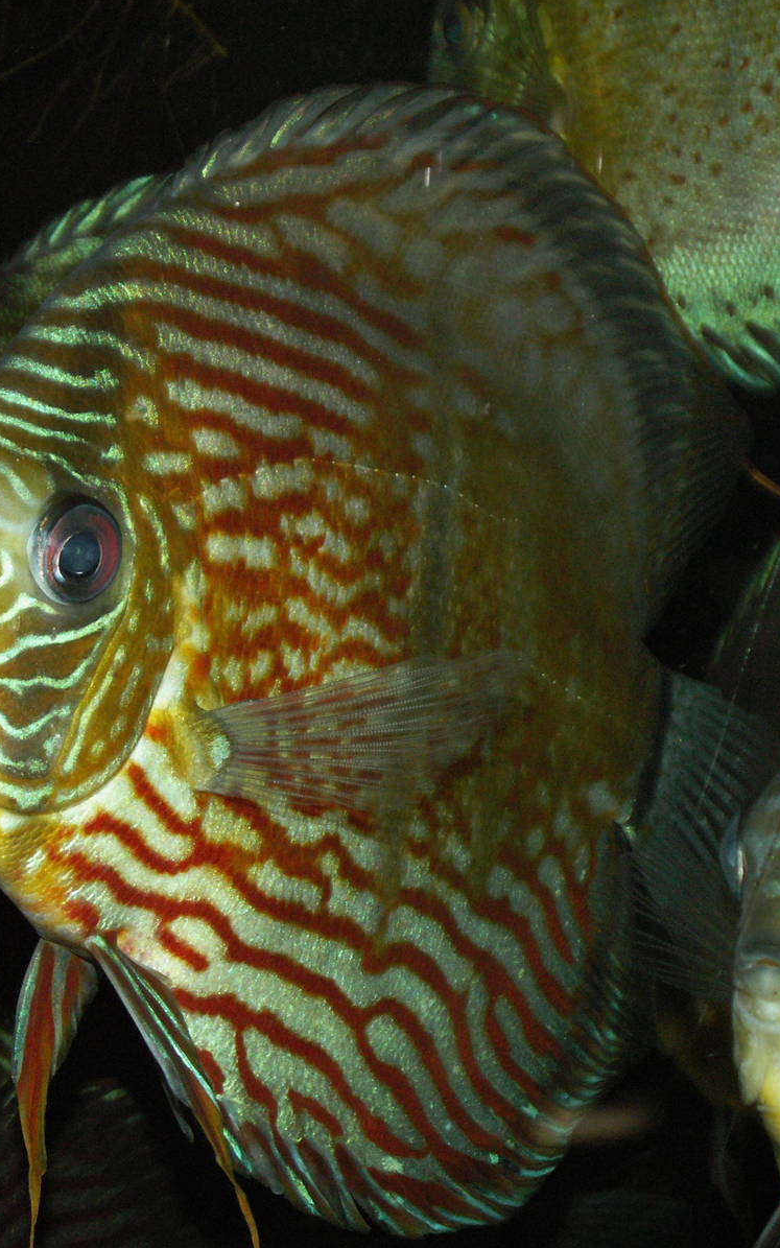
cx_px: 355
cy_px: 622
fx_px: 2993
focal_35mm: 88
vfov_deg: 23.6
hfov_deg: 14.8
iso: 160
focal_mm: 10.28
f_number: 3.2
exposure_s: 1/40
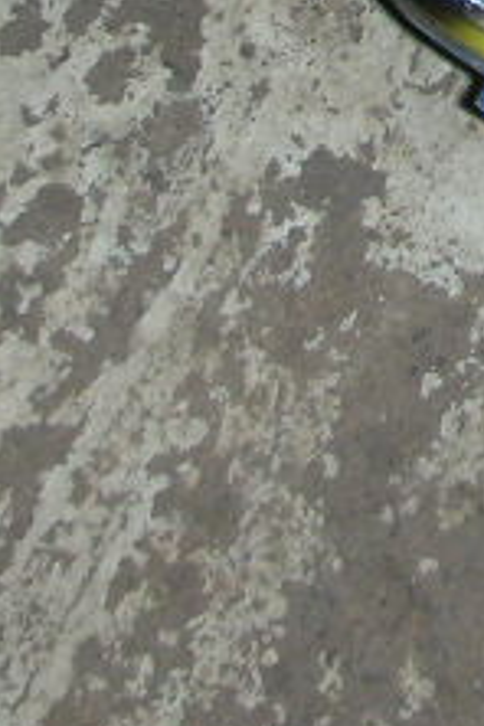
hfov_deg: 8.0
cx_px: 726
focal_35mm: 168
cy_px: -406
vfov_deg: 11.6
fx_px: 3388
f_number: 3
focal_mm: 5.8
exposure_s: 1/60.1
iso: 85
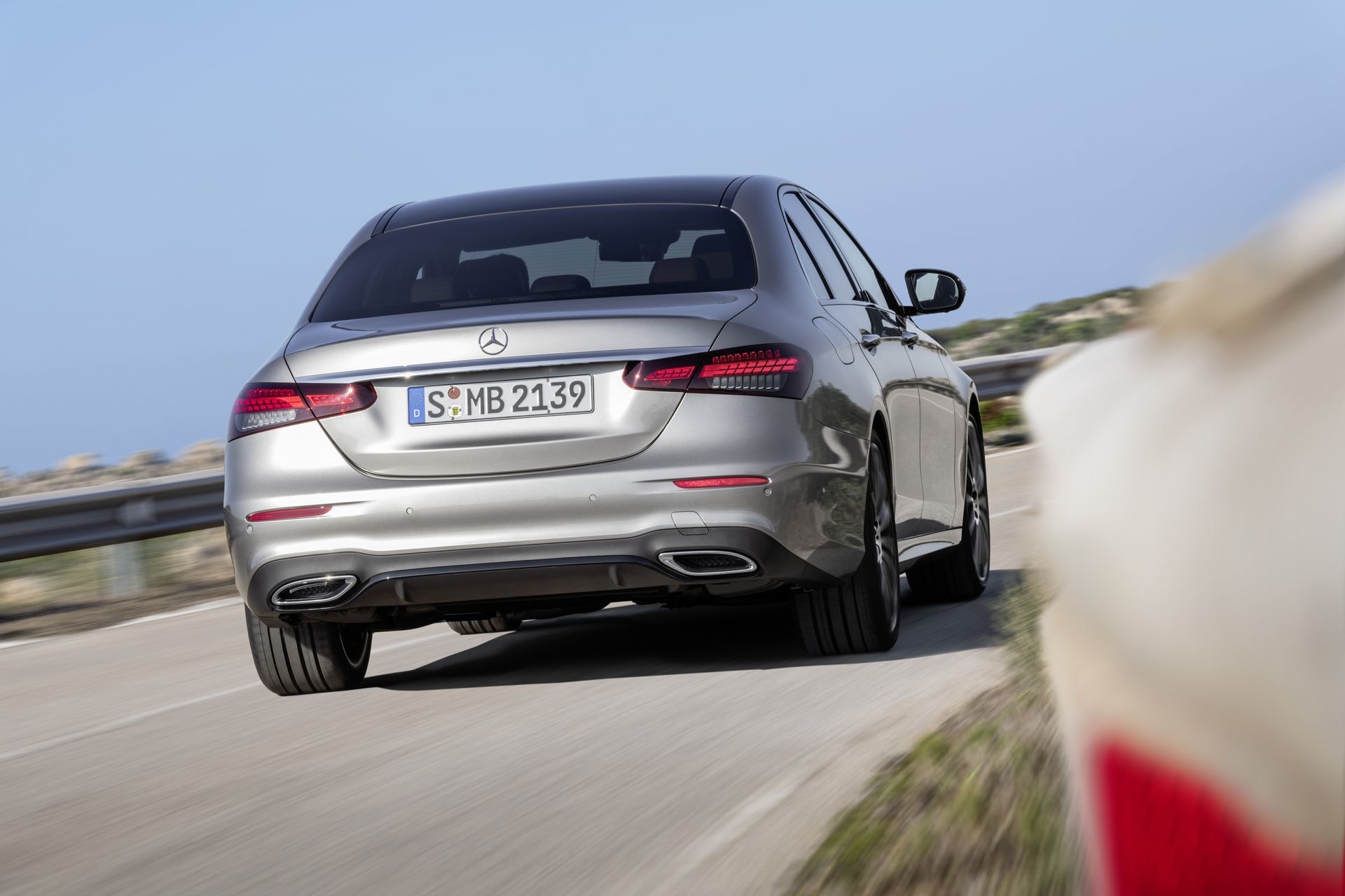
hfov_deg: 12.8
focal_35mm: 160
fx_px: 5977
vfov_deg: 8.6
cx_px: 672
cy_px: 448
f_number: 16
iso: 31
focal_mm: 160
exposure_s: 1/25
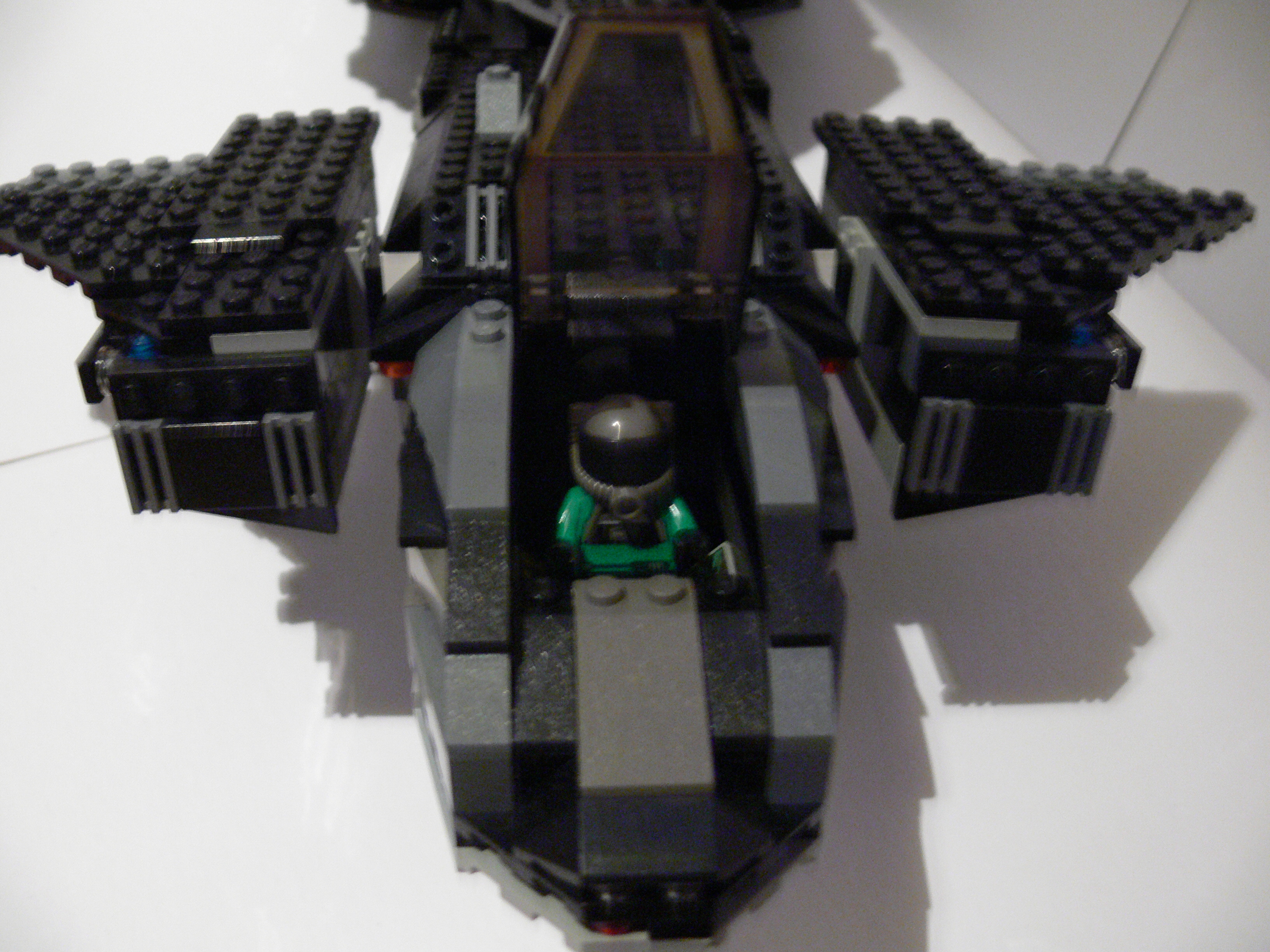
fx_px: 1284
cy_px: 476
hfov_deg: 52.6
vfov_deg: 40.7
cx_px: 635
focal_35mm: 35
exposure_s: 1/4
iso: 200
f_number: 2.8
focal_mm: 7.4
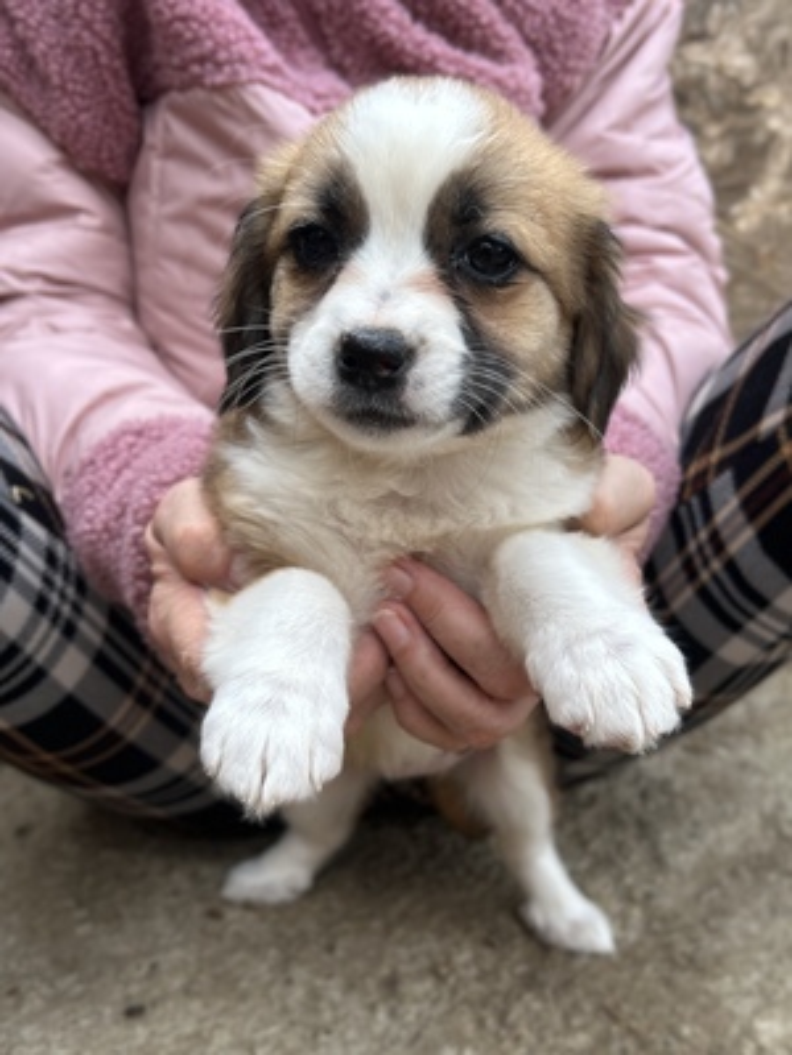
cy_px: 528
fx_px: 793
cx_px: 396
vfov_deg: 67.3
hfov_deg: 53.1
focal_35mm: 26
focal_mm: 5.7
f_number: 1.5
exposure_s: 1/1019
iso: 50
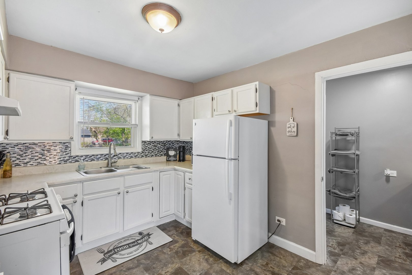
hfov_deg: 100.4
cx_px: 206
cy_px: 138
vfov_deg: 77.3
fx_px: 172
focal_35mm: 15
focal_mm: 10
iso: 400
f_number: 8
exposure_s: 1/15
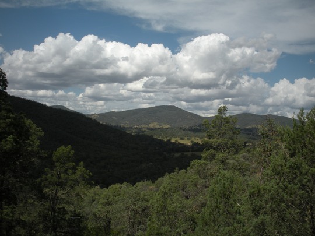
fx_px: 318
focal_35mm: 35
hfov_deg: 52.6
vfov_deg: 40.7
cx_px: 158
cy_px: 118
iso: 64
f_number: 5.6
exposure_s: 1/636
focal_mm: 6.3
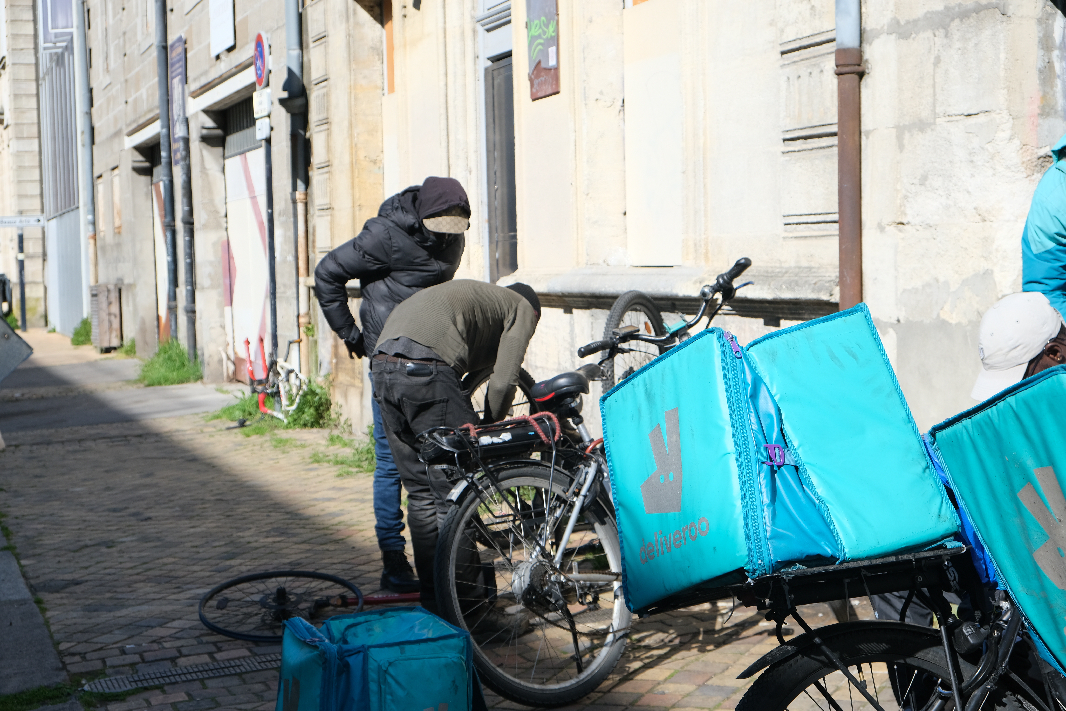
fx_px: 1658
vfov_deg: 24.2
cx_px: 533
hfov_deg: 35.6
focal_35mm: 56
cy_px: 356
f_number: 5.6
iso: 320
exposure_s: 1/640
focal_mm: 37.4
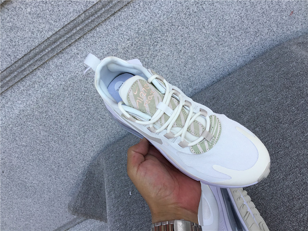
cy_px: 116
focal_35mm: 31
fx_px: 276
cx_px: 154
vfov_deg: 45.4
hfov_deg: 58.4
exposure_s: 1/529
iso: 25
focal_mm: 3.3
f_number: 2.4
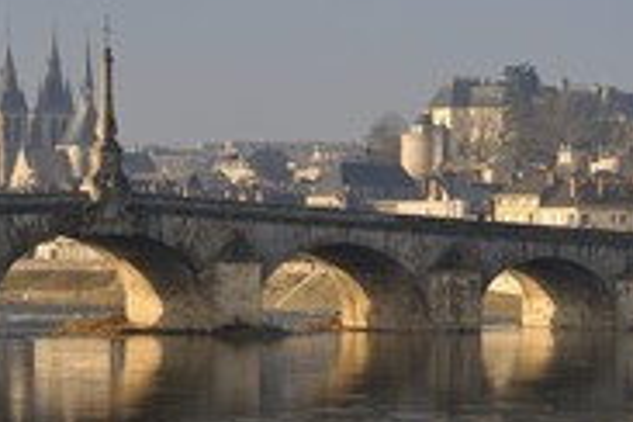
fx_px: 2831
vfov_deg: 8.5
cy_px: 180
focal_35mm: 161
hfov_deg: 12.8
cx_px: 353
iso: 200
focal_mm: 70
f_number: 11
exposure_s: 1/160
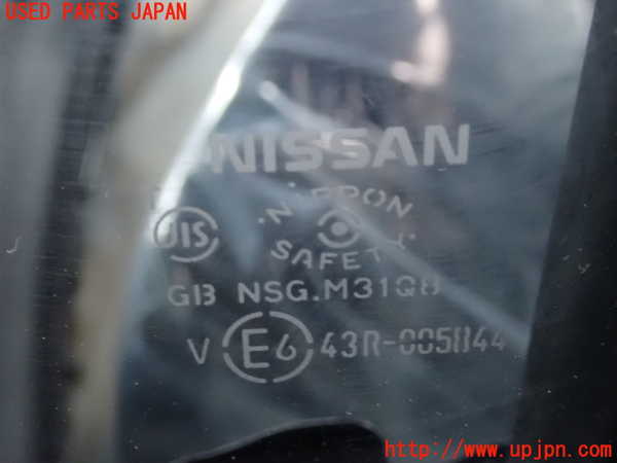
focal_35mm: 54
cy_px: 232
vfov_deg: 27.0
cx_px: 308
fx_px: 963
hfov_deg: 35.5
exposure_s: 1/10
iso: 1600
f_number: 4.5
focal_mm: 9.65
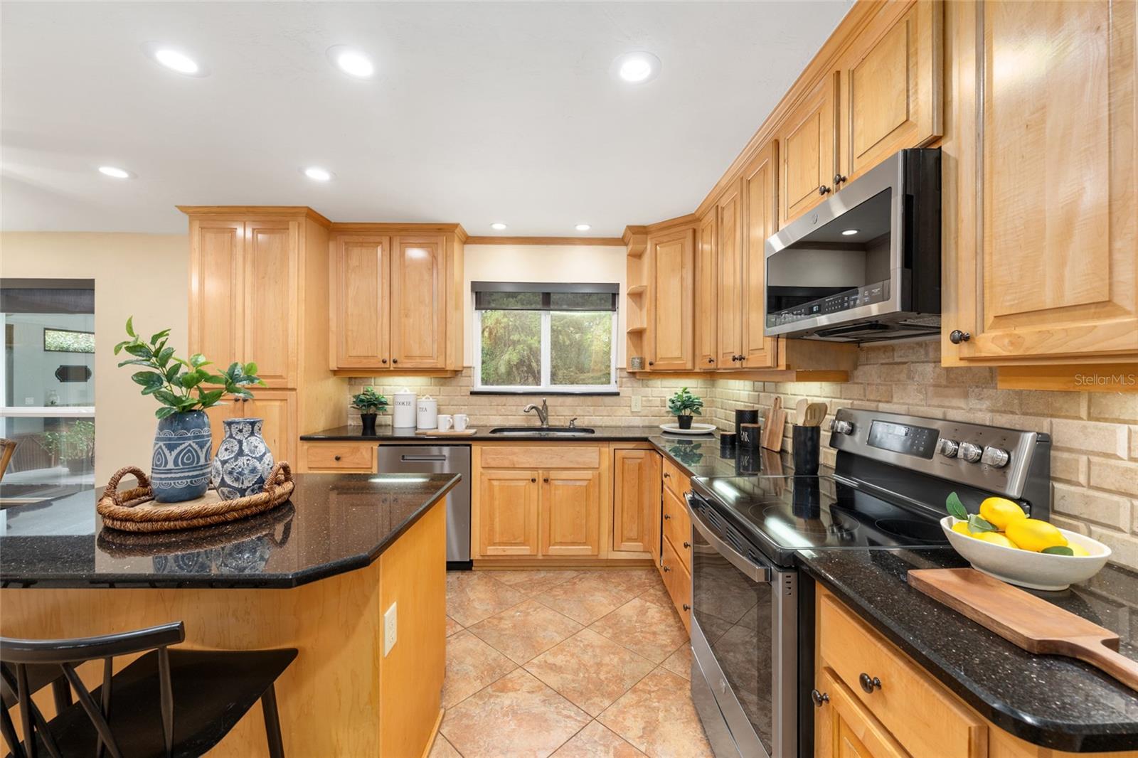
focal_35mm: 14
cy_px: 379
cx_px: 569
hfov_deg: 104.3
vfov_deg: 81.2
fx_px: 442
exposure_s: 1/3
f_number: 7.1
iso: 400
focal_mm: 14
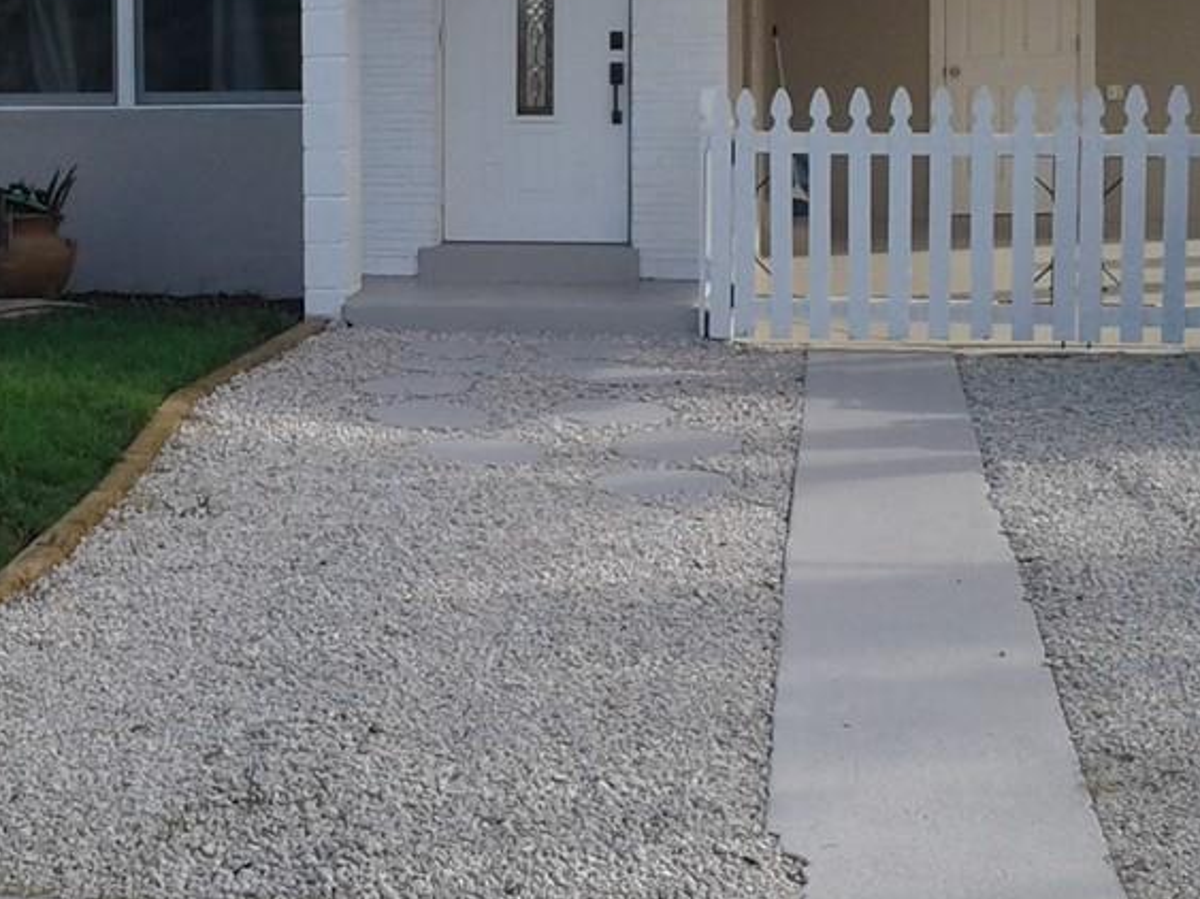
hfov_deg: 31.7
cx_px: 333
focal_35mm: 60
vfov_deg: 24.2
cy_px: 239
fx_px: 2080
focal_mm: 3.3
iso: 50
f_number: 2.2
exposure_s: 1/955
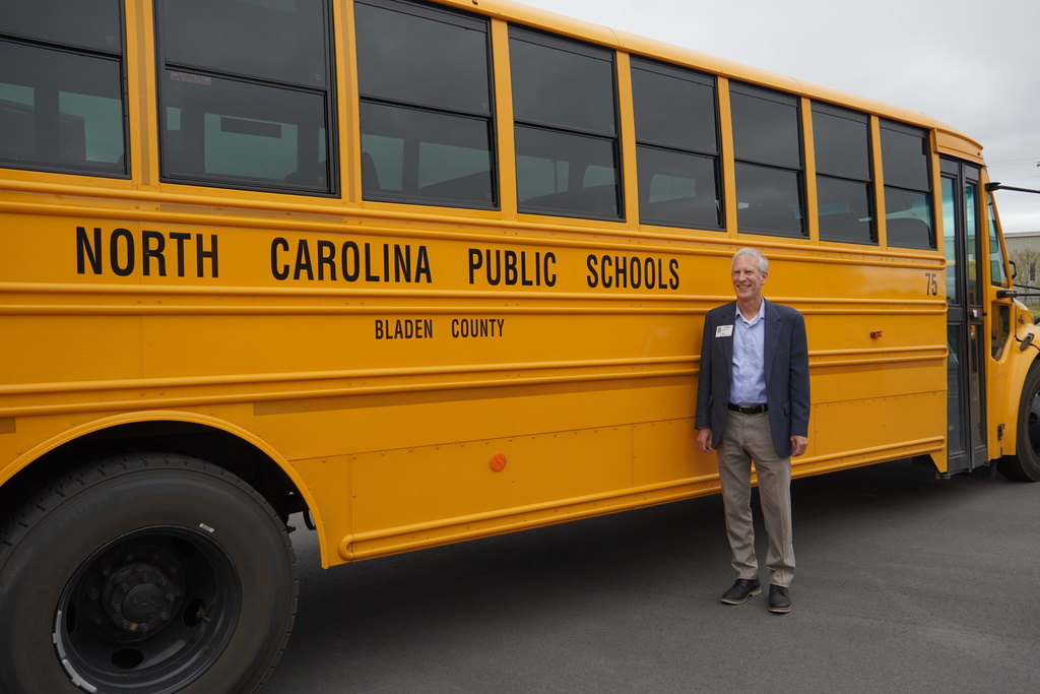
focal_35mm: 28
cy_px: 347
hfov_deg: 64.5
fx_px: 823
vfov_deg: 45.7
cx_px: 520
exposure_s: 1/400
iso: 100
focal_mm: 19
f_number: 4.5
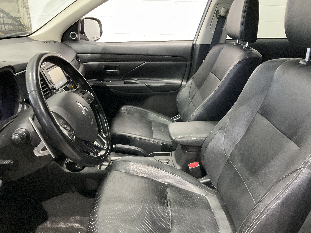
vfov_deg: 48.2
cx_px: 156
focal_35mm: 29
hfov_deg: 61.7
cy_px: 116
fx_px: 261
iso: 320
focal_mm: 3
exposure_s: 1/30
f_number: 1.8
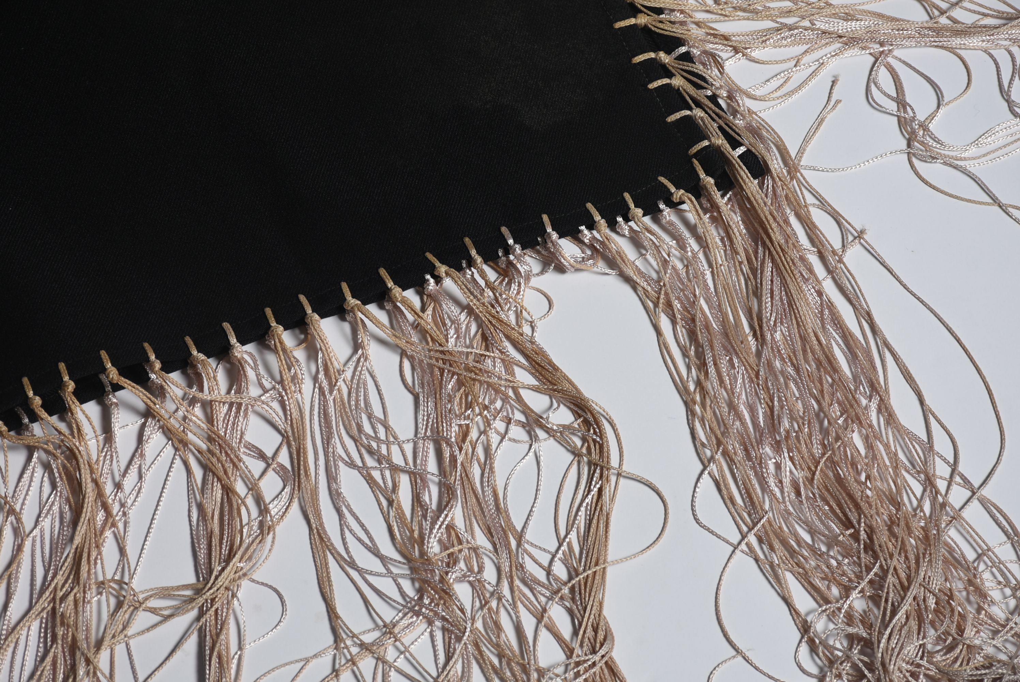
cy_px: 341
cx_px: 510
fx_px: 4041
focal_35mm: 142
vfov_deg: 9.6
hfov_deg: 14.4
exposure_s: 1/125
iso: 200
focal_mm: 95
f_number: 10
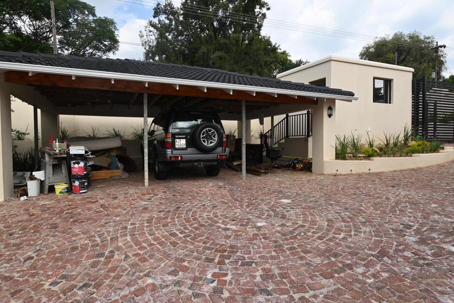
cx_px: 227
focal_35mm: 19
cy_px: 152
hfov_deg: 86.9
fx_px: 240
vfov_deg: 64.5
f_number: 7.1
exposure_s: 1/200
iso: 100
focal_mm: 13
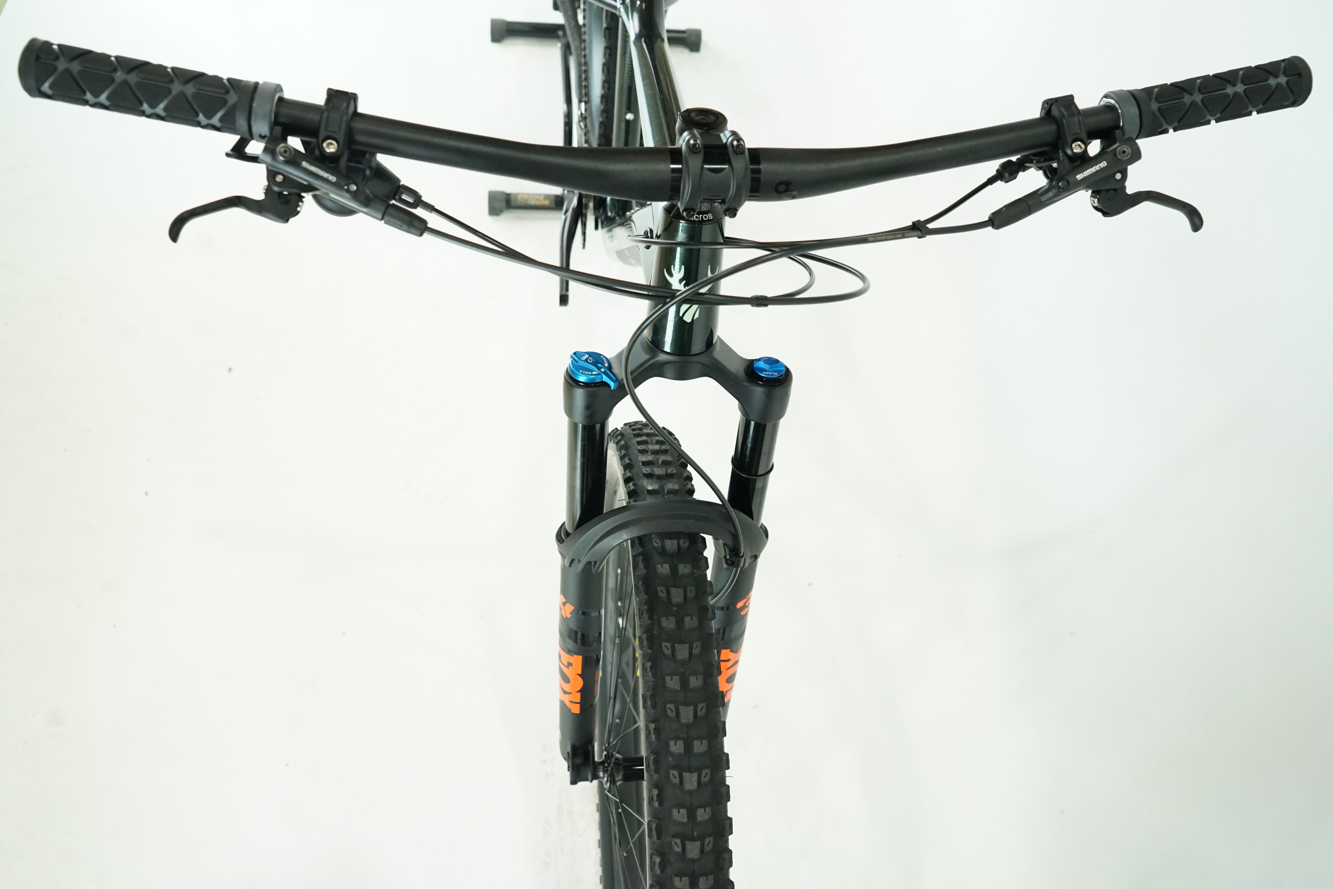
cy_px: 444
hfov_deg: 63.7
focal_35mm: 29
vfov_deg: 45.0
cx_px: 666
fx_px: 1074
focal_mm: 29
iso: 2500
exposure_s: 1/200
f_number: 5.6
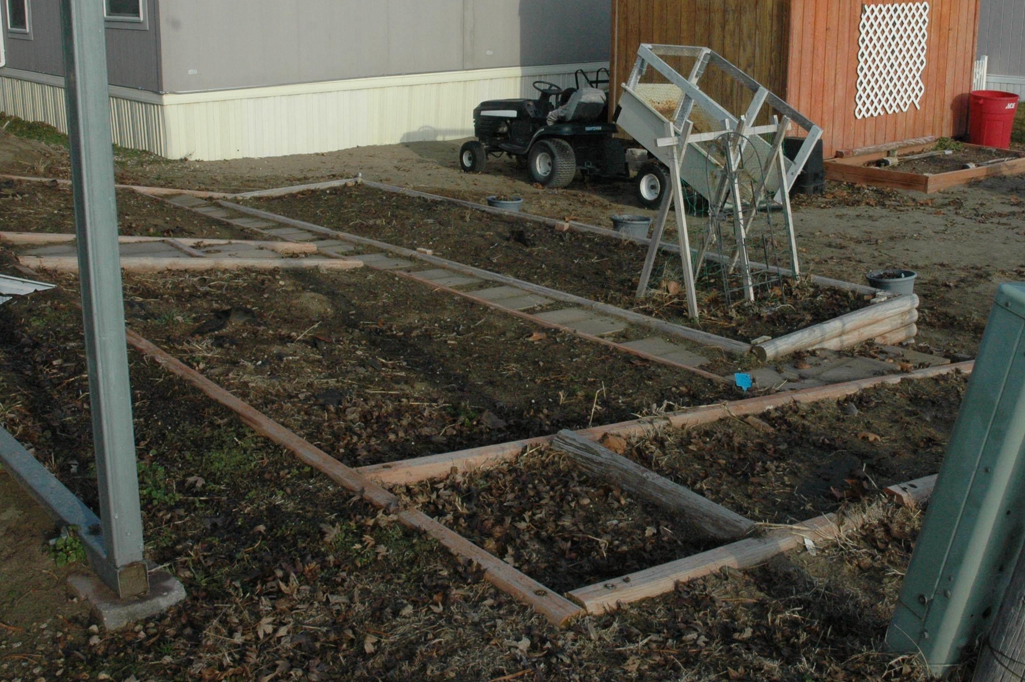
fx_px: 1280
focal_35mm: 45
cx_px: 507
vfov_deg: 29.6
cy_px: 230
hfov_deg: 43.6
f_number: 11
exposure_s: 1/500
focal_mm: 22
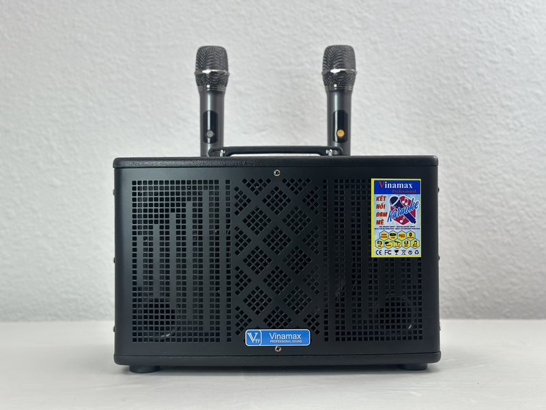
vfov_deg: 30.3
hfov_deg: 39.7
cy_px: 205
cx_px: 273
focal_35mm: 48
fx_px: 757
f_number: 1.78
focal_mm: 6.86
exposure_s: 1/293
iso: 80
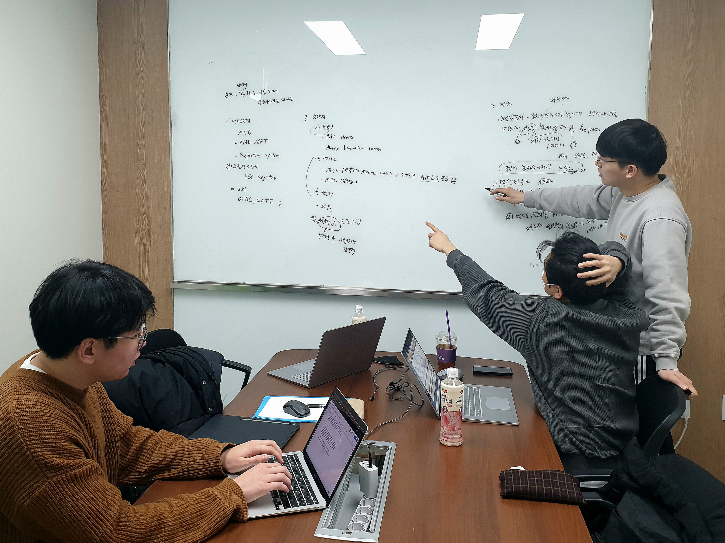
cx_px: 362
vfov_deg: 53.1
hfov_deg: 67.3
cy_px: 272
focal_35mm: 26
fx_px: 544
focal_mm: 4.3
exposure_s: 1/60.2
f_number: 2.4
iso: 125
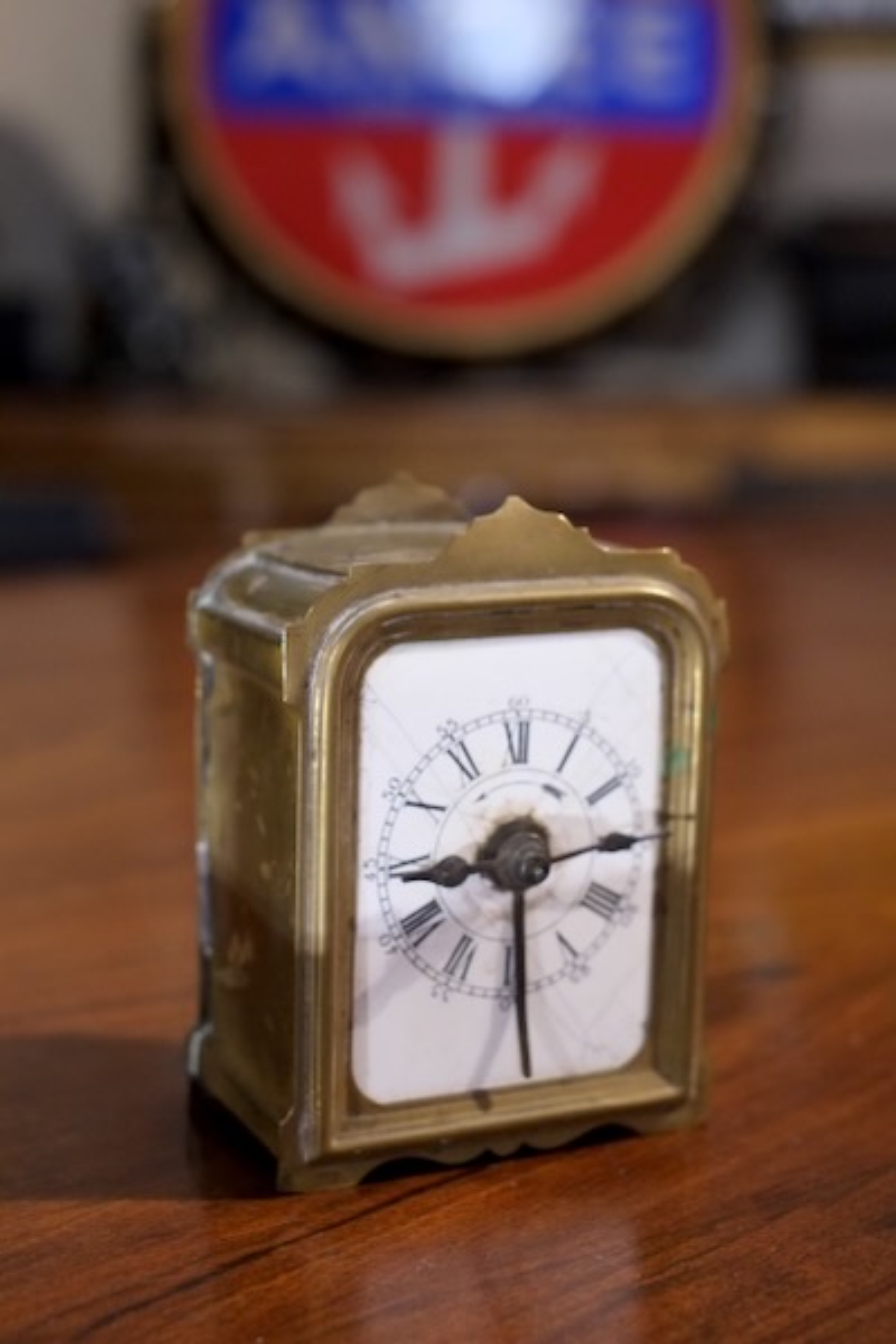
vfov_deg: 37.5
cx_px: 448
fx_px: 1979
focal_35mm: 53
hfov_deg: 25.5
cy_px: 672
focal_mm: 35
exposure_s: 1/125
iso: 3200
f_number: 4
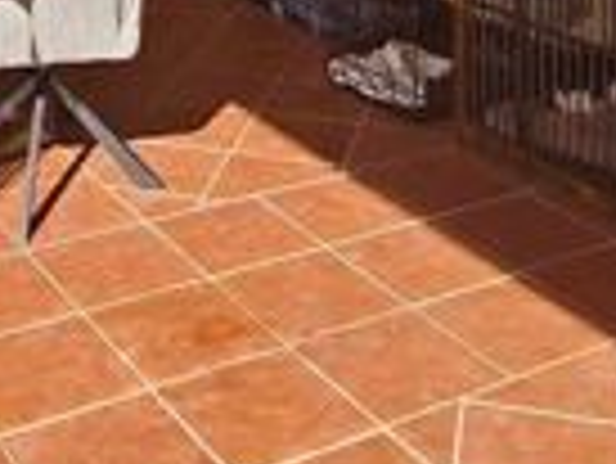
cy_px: -518
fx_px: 1282
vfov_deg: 15.4
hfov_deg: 26.9
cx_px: 214
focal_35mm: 72
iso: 50
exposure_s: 1/369
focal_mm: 2.16
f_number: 2.2
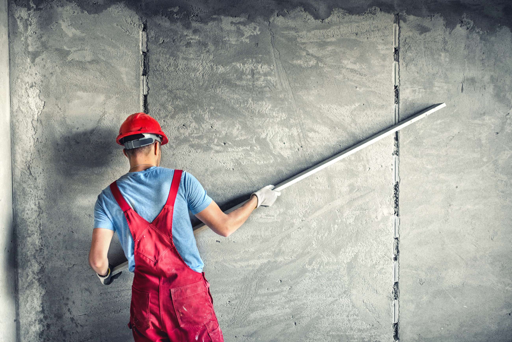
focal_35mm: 35
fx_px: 498
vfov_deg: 37.9
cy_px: 171
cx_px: 256
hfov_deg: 54.4
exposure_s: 1/160
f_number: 1.4
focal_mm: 35
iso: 400
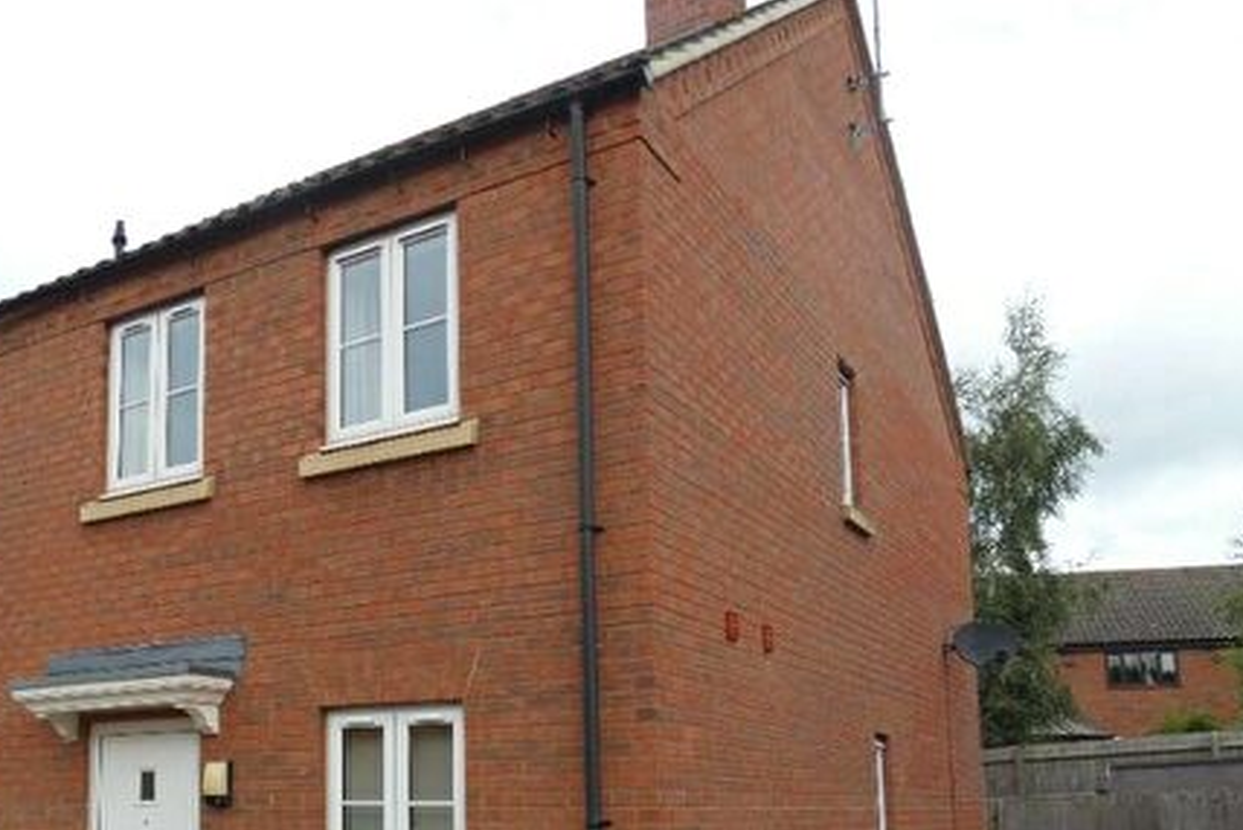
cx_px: 322
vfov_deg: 37.5
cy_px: 666
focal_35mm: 34
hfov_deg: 53.4
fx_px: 1175
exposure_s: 1/800
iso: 80
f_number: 2.8
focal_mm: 3.6
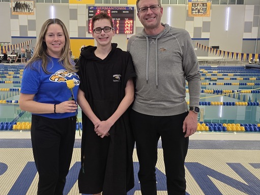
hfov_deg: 51.1
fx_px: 270
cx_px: 106
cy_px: 86
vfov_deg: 39.6
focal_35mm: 36
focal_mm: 6.3
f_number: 1.7
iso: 125
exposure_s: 1/66
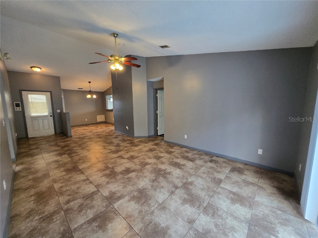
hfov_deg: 106.2
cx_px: 159
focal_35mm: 13
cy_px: 119
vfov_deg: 89.9
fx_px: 119
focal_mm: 1.7
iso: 200
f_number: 2.2
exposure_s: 1/60
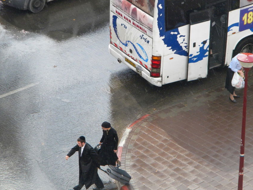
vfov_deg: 8.3
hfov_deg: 11.0
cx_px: 126
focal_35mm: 179
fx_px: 1308
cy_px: 84
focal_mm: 26.8
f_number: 5
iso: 310
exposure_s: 1/500
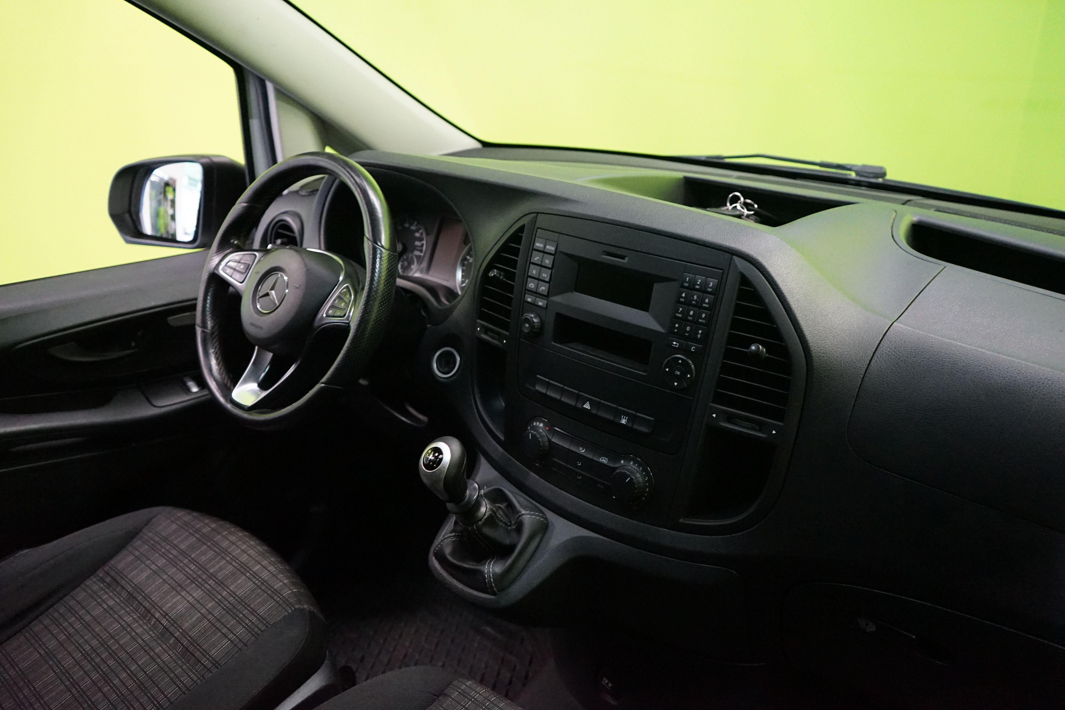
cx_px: 532
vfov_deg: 46.4
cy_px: 355
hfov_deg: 65.5
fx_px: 828
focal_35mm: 28
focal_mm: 28
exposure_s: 1/80
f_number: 3.5
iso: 6400
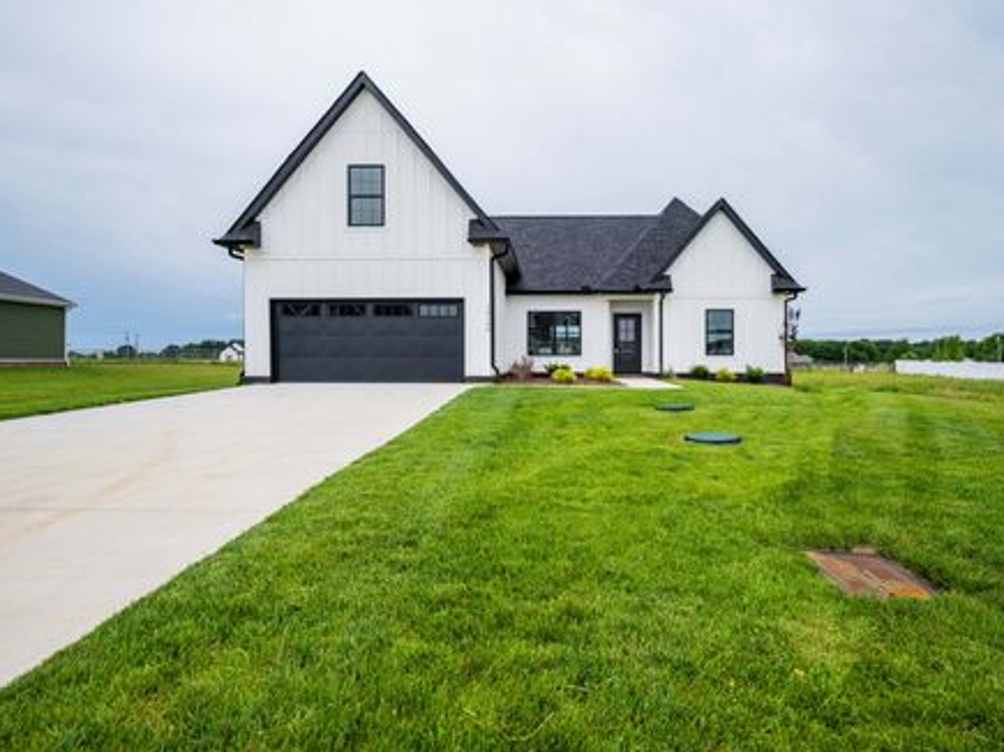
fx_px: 625
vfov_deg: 62.1
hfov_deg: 77.5
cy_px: 373
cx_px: 533
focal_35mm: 22
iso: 200
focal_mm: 19.5
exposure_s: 1/800
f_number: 4
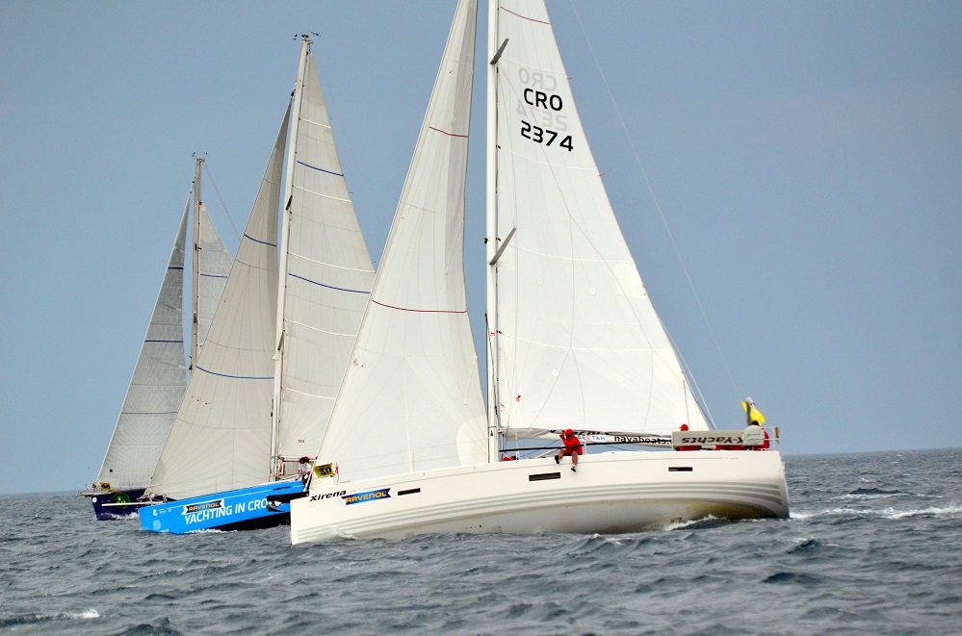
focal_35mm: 330
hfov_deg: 6.3
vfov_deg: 4.1
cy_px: 318
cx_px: 481
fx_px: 8797
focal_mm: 220
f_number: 5.6
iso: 1250
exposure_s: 1/8000
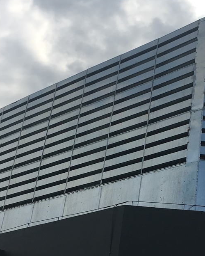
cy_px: 199
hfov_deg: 22.2
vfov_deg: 27.4
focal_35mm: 68
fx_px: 515
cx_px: 164
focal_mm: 4.15
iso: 25
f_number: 2.2
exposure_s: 1/3663
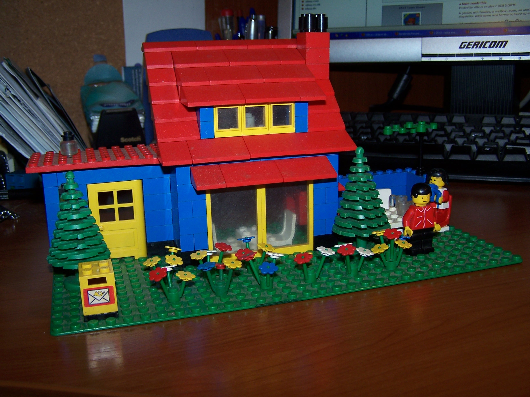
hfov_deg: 49.0
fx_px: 582
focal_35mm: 38
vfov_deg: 37.7
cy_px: 198
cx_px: 265
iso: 80
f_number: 2.8
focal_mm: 6.3
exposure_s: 1/60
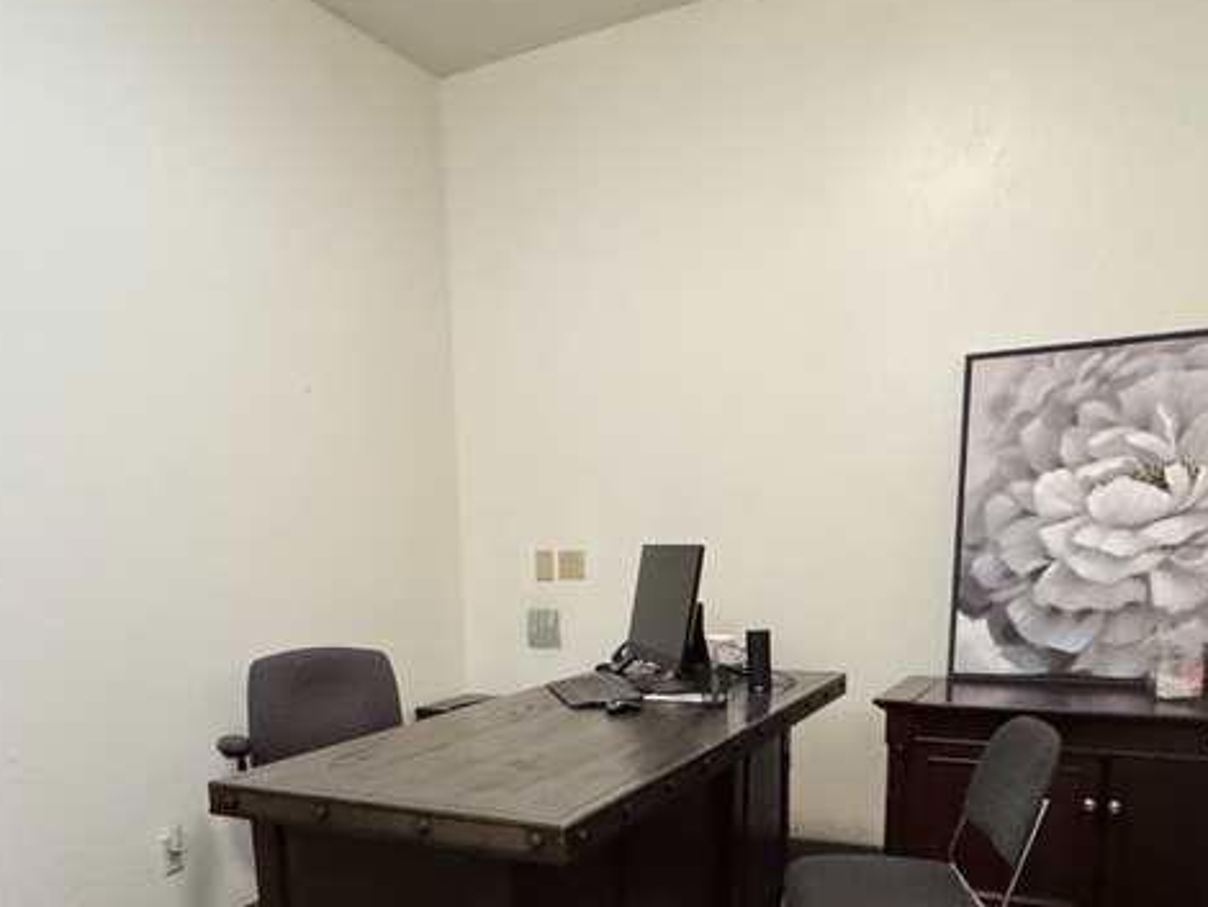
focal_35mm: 30
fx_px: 1047
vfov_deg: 43.8
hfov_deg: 59.8
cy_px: 768
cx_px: 537
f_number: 2.2
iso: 800
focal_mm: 2.2
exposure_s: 1/60
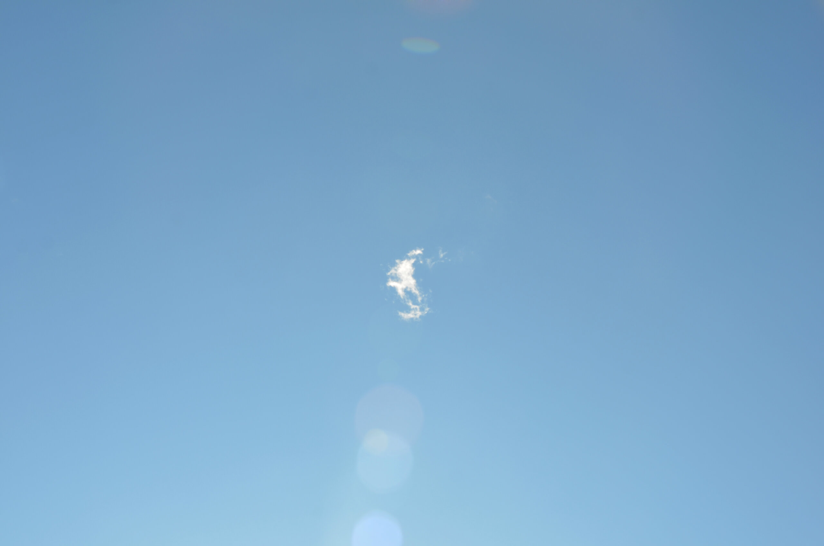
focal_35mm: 48
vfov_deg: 28.0
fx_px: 1096
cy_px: 273
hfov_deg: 41.2
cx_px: 412
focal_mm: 32
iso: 110
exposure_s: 1/250
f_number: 8
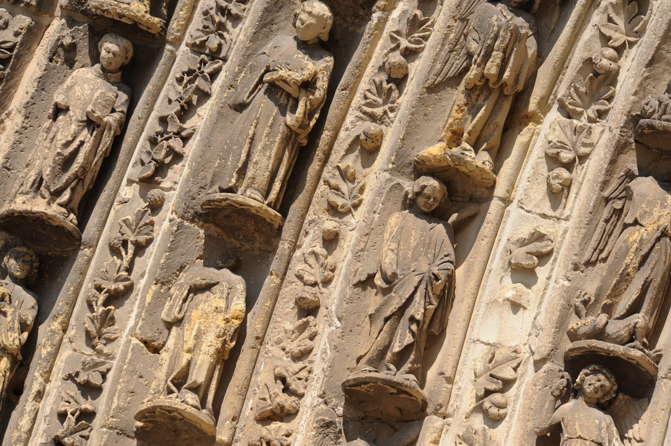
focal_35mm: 175
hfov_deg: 11.8
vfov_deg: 7.8
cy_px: 223
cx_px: 336
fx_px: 3260
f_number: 6.3
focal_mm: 175
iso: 200
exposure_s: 1/800
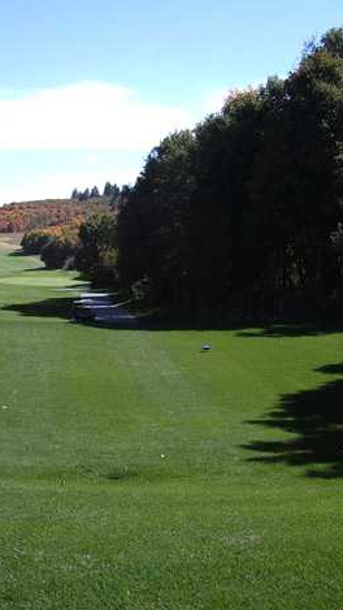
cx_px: 56
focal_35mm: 52
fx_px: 840
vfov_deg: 39.9
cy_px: 308
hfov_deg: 22.7
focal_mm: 5.8
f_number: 4.3
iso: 50
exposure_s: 1/250
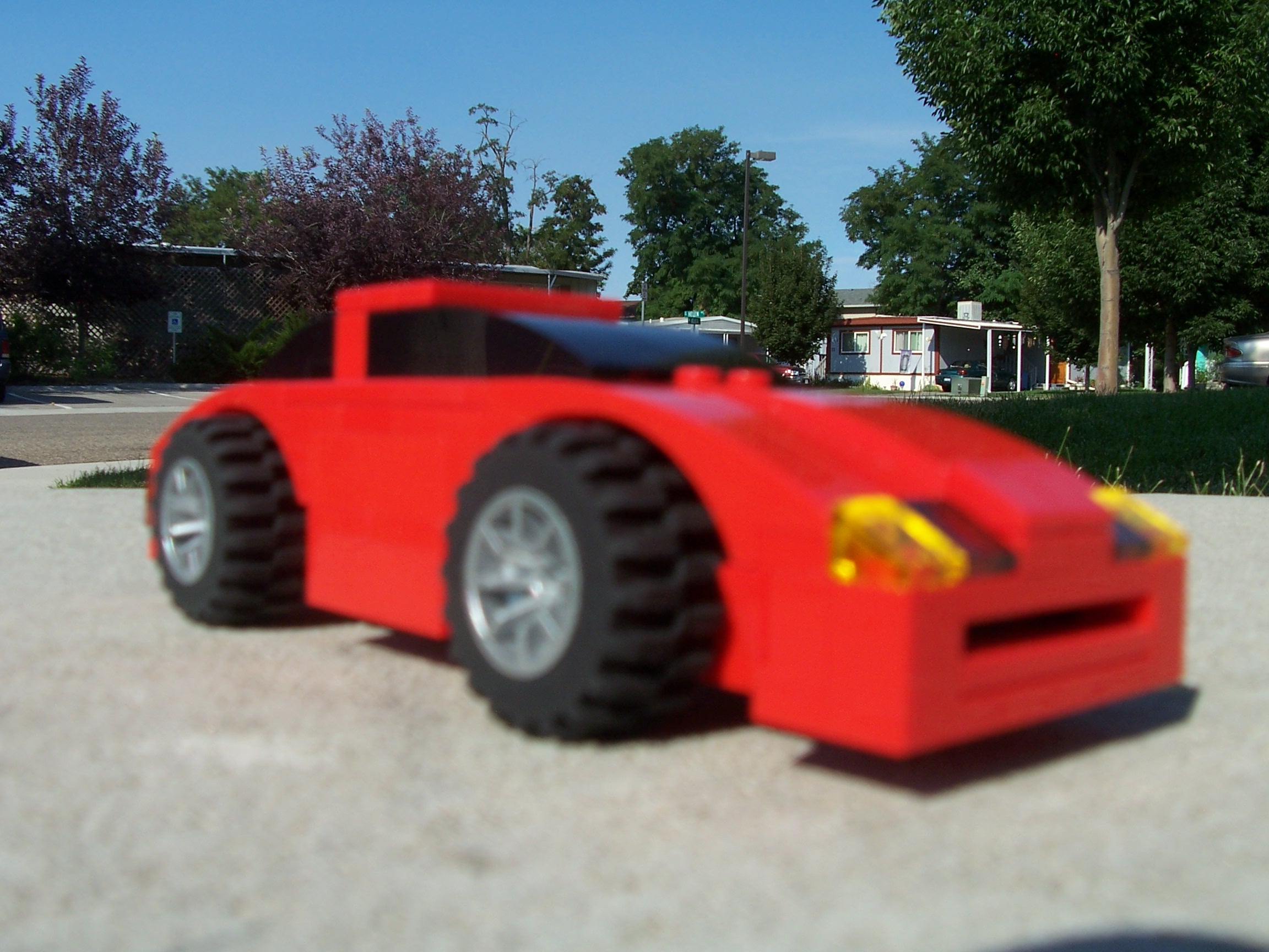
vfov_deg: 40.7
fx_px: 1283
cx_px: 634
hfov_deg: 52.6
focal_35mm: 35
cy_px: 476
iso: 80
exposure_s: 1/1000
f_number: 4
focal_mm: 6
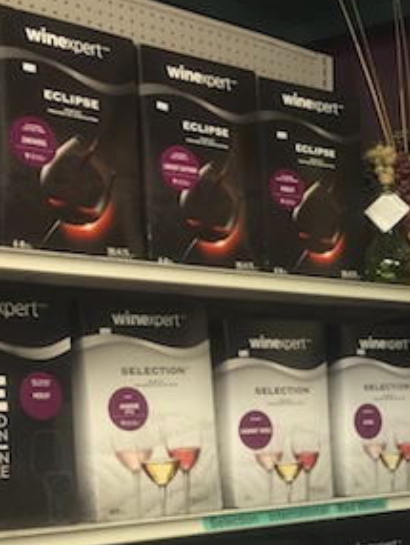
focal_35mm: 76
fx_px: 1198
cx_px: 496
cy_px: 495
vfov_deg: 24.9
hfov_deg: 18.4
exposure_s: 1/30
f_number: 2.2
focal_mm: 4.15
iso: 100
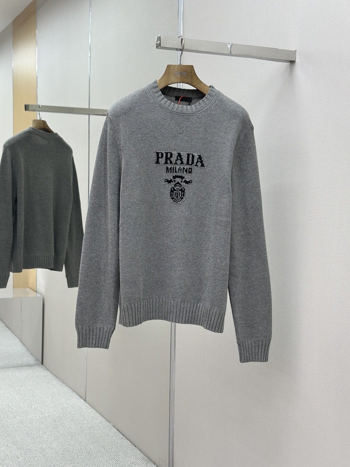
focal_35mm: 49
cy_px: 237
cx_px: 173
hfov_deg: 29.7
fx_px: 661
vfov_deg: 38.9
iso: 80
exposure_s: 1/243
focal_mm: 6.86
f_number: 1.78
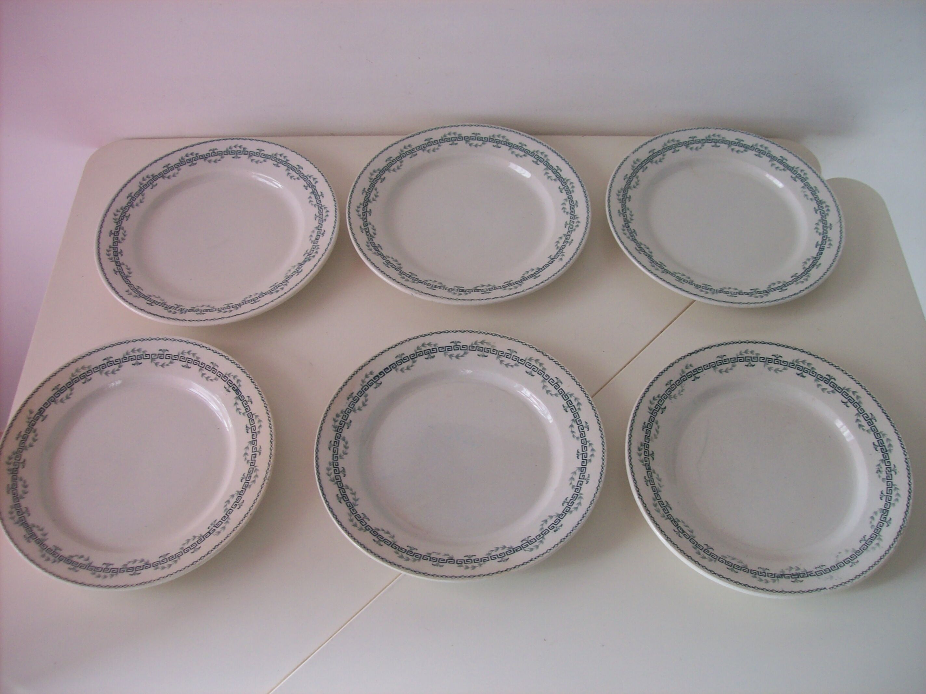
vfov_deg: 39.6
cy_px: 347
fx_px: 963
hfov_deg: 51.4
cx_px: 463
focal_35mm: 36
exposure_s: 1/84.9
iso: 80
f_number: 2.7
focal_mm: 6
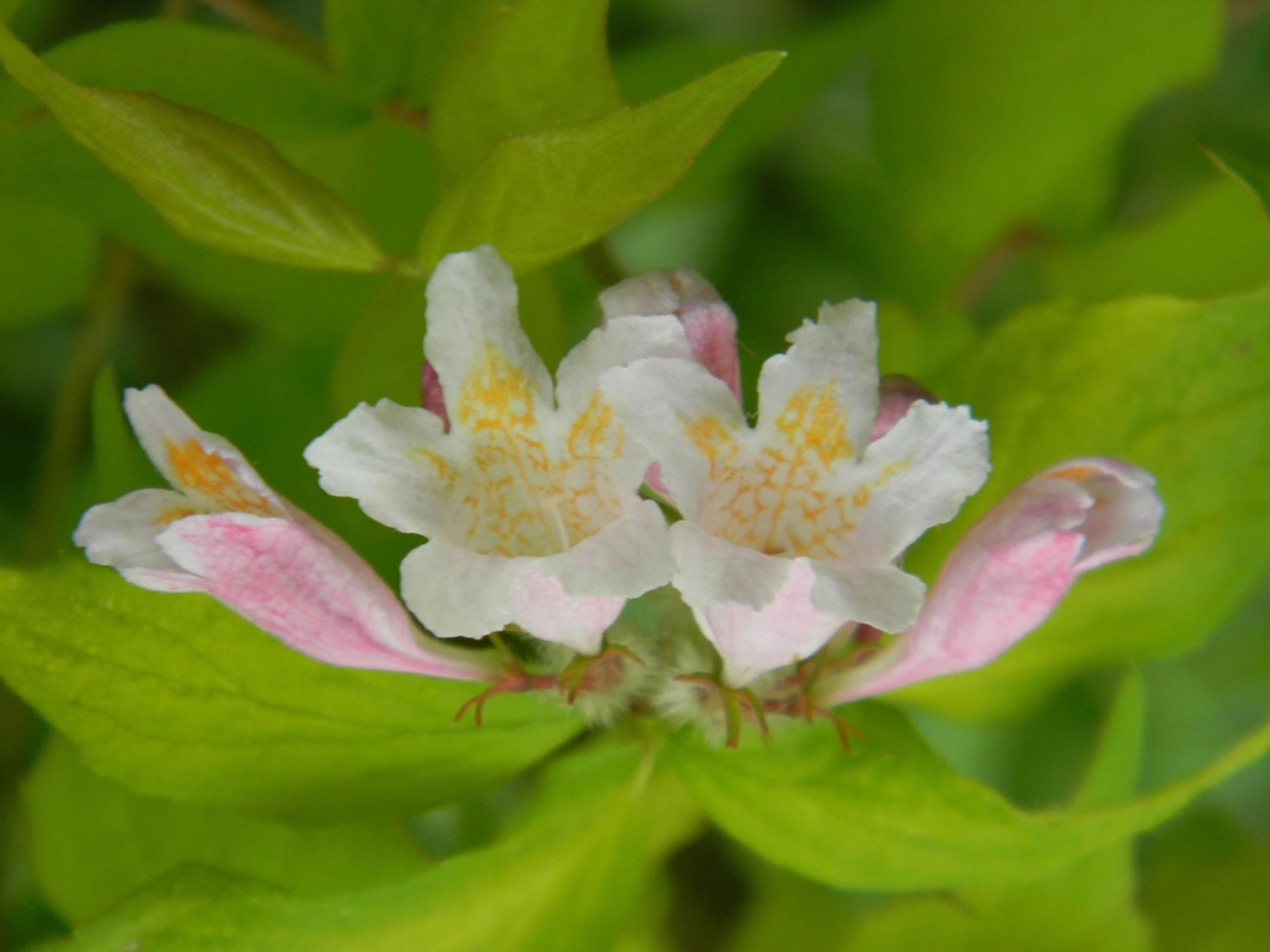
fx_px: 4072
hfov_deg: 17.7
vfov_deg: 13.3
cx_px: 635
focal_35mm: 111
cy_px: 476
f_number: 5
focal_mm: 26.8
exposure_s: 1/30
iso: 120
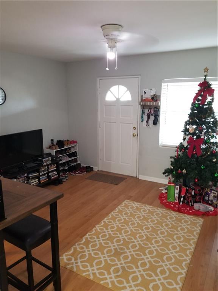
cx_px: 109
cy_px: 146
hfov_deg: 53.1
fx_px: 218
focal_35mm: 26
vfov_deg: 67.3
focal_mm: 4.25
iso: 250
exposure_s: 1/15
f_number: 1.7
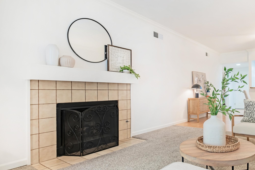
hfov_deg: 70.9
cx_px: 192
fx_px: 163
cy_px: 91
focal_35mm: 23
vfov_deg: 55.1
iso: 160
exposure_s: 1/1.25
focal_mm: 10
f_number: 8
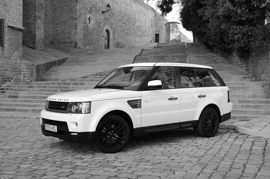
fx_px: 337
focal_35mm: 45
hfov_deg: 43.7
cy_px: 90
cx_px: 135
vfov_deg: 29.7
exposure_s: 1/200
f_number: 7.1
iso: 200
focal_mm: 30
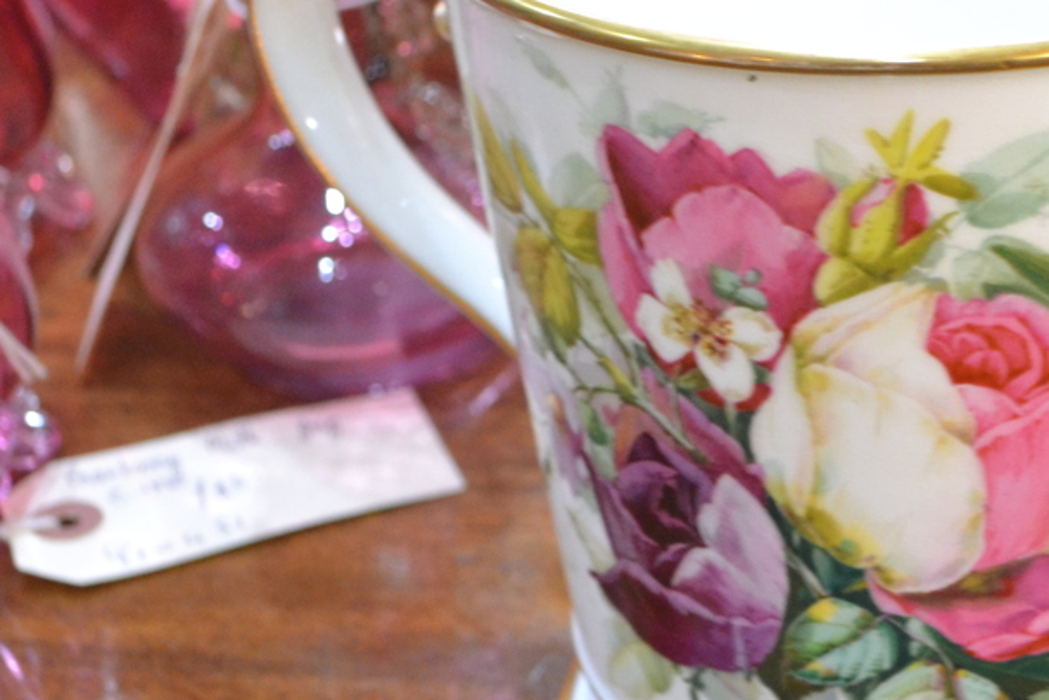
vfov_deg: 15.7
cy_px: 402
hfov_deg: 22.8
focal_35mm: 87
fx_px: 2536
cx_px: 942
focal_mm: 22
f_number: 4
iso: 1000
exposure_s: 1/15
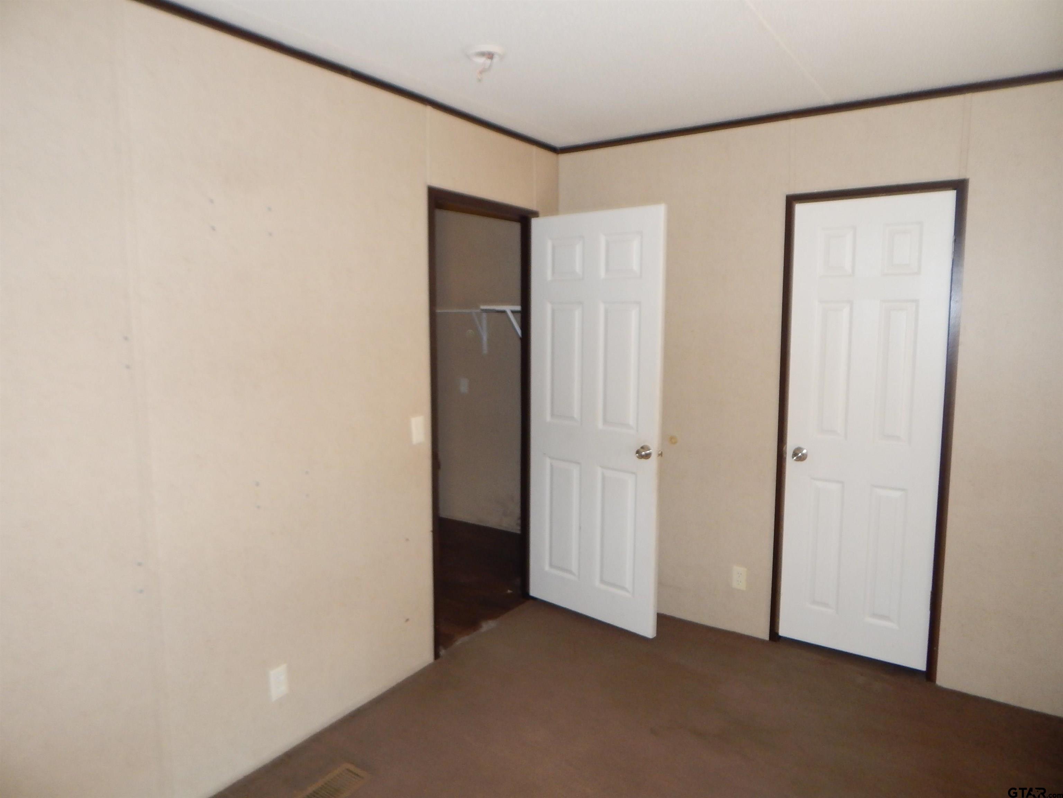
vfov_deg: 61.1
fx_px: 676
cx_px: 532
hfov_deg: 76.4
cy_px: 399
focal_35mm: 22
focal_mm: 4
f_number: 3
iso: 200
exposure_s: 1/30
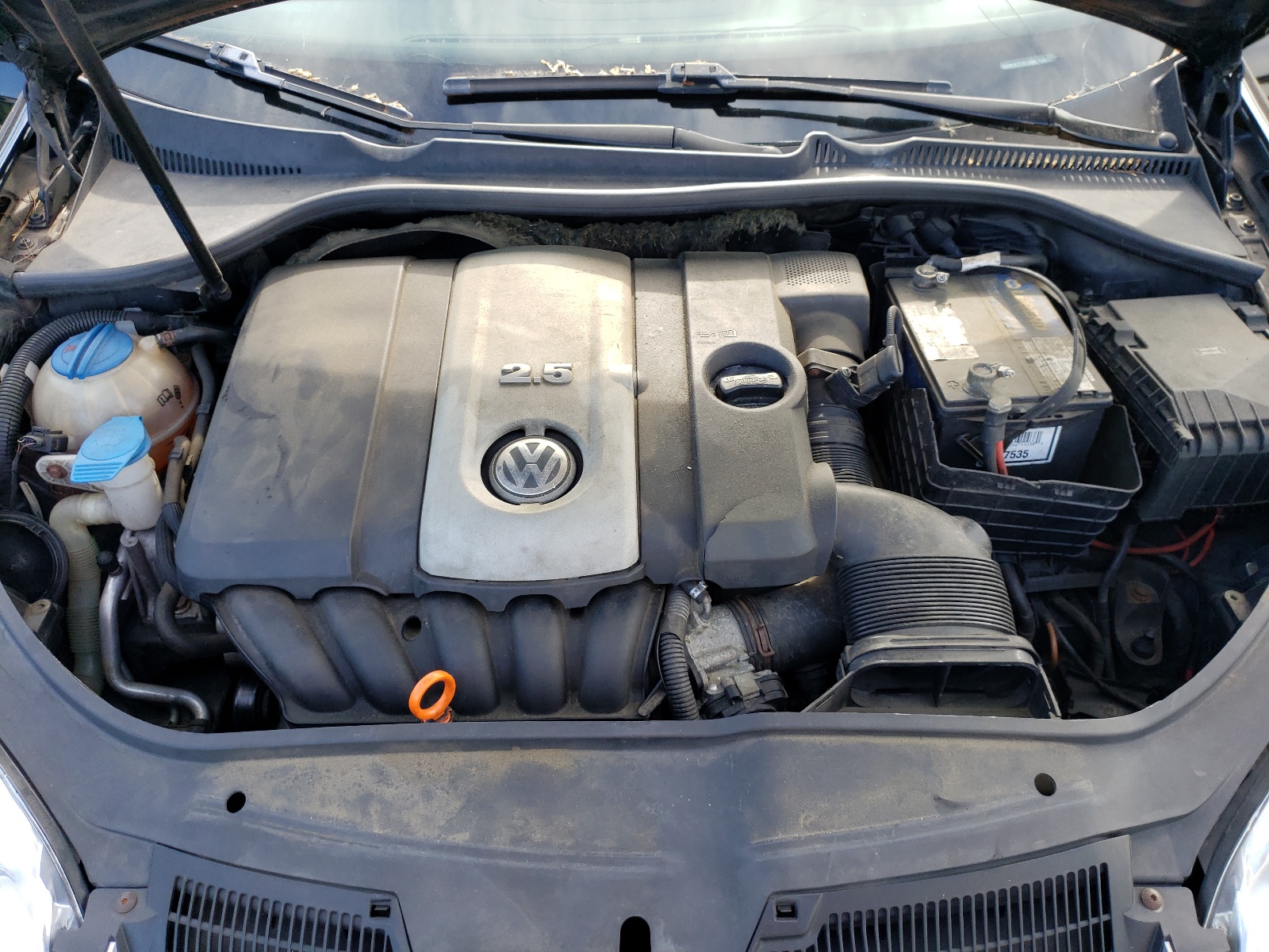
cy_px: 476
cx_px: 634
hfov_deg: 67.3
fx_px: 953
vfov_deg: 53.1
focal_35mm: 26
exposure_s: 1/250
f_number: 1.5
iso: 50
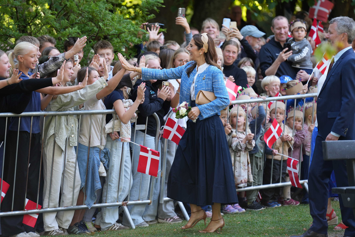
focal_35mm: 200
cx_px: 178
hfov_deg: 10.3
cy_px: 118
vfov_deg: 6.9
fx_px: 1972
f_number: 2.8
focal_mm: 200
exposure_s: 1/400
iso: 320
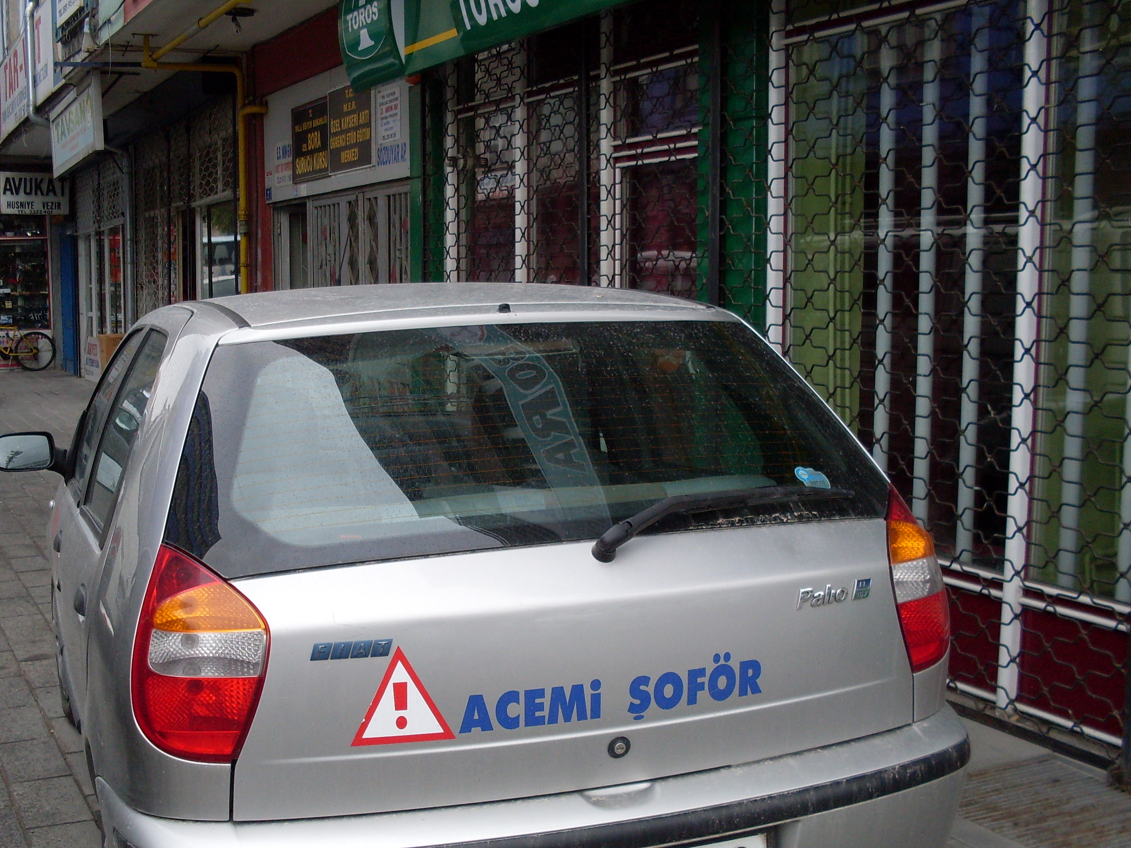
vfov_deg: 32.1
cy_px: 498
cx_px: 490
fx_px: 1470
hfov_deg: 42.0
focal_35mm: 45
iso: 80
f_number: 2.8
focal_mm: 6.3
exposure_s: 1/125
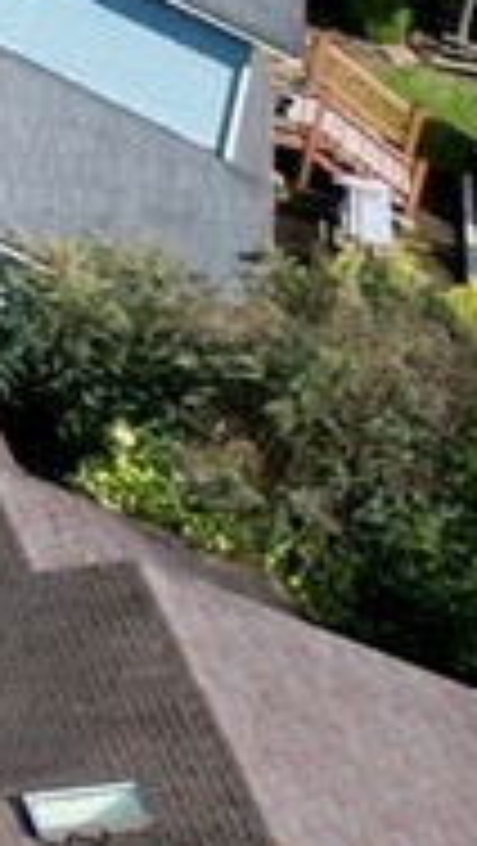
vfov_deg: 9.2
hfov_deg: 4.1
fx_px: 4983
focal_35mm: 222
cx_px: -2682
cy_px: -747
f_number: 1.7
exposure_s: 1/3000
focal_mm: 6.72
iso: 150
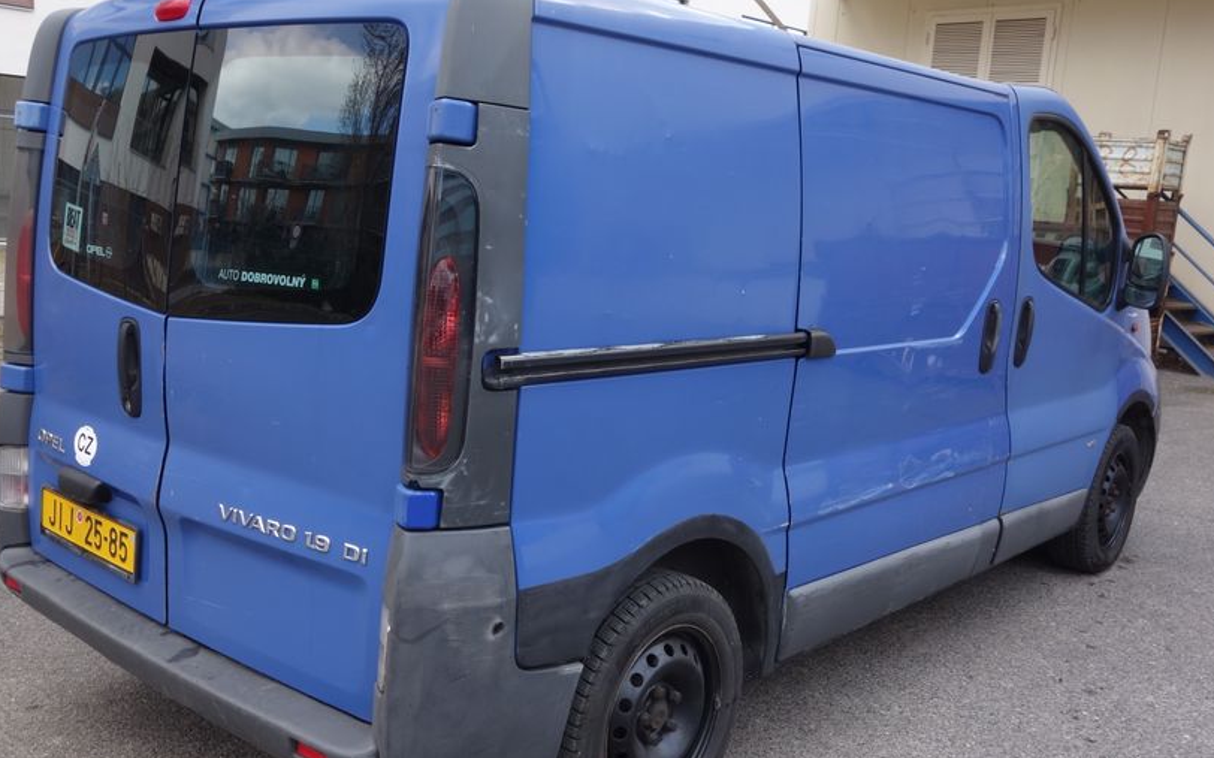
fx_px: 1191
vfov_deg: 35.3
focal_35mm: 36
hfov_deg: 54.0
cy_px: 401
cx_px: 591
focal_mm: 10.4
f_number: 9
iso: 125
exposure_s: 1/30
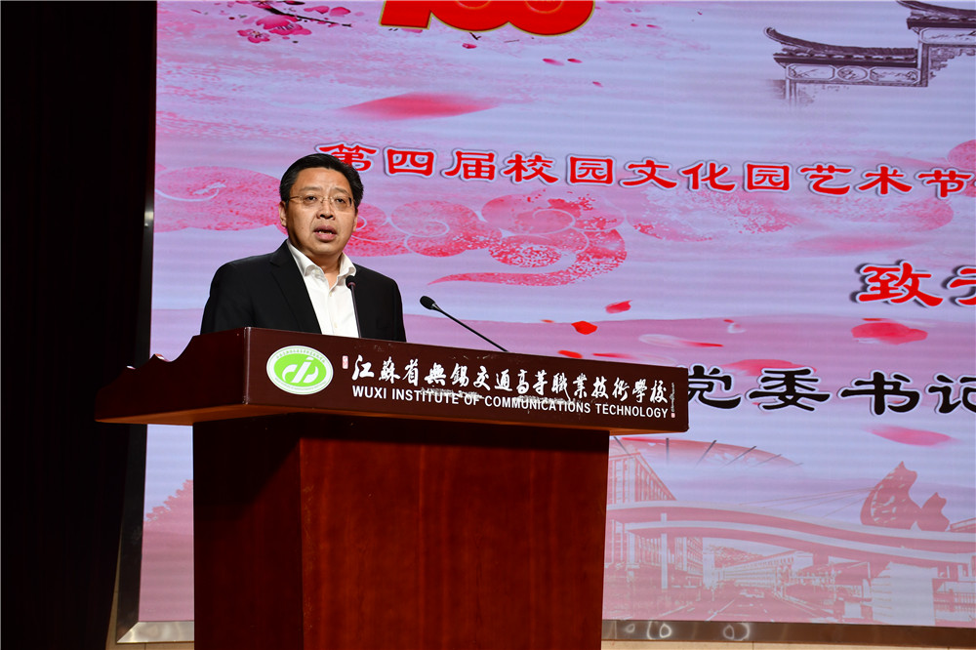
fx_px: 1816
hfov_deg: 30.1
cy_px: 325
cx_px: 488
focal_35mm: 67
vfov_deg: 20.3
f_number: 6.7
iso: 400
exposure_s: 1/180
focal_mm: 45
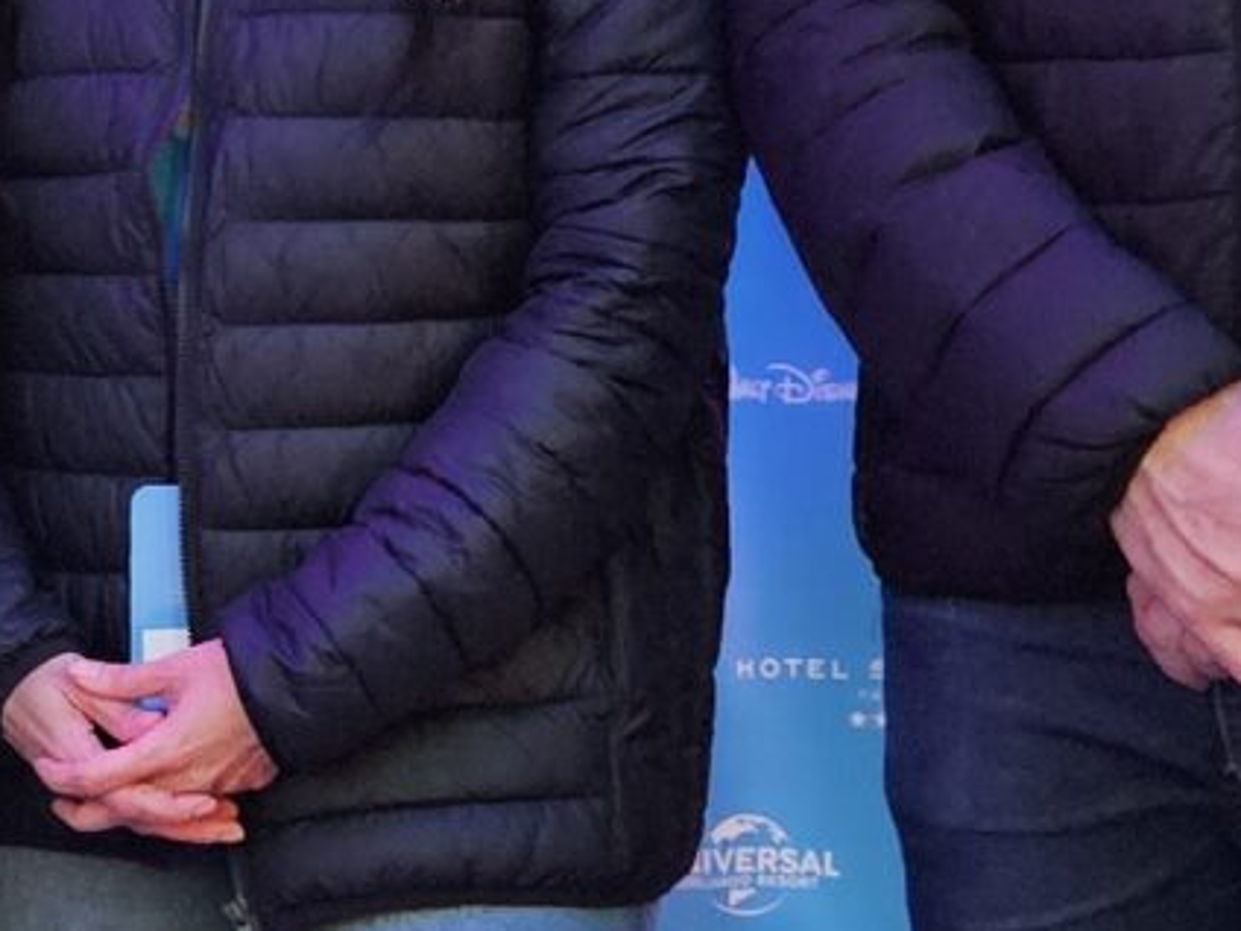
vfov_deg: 10.6
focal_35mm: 139
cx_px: -196
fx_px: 4983
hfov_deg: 13.8
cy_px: 735
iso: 1600
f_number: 1.8
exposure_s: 1/20
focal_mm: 5.4
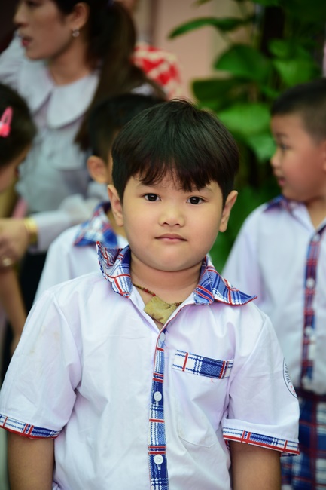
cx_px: 163
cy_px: 245
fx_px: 1427
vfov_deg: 19.5
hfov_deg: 13.0
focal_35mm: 105
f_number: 4
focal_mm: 105
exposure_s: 1/100
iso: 160
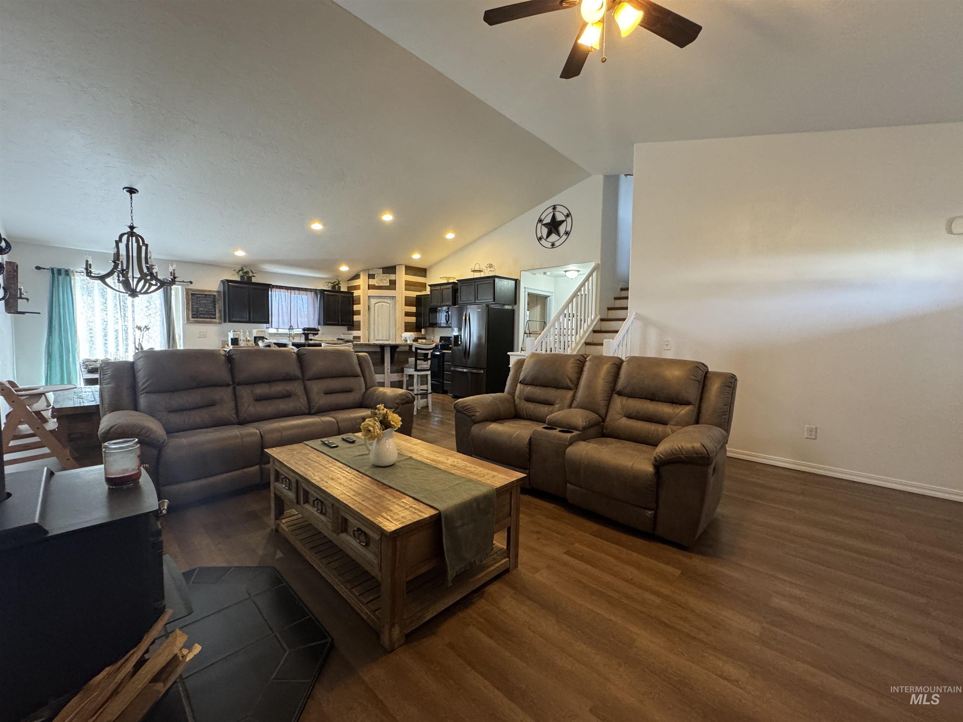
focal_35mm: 14
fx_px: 389
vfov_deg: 85.7
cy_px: 361
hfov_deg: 102.1
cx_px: 482
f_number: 2.2
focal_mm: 2.22
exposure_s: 1/60
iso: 400
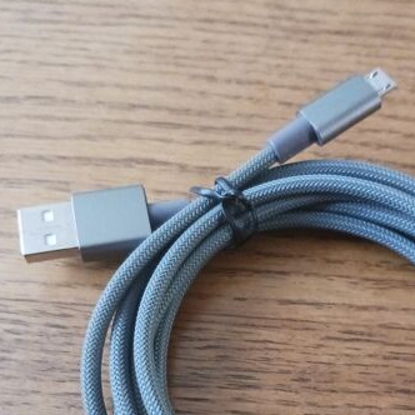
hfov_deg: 36.5
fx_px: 624
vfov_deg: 35.6
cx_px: 266
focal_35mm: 46
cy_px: 330
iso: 1250
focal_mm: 4
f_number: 1.8
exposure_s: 1/16.7
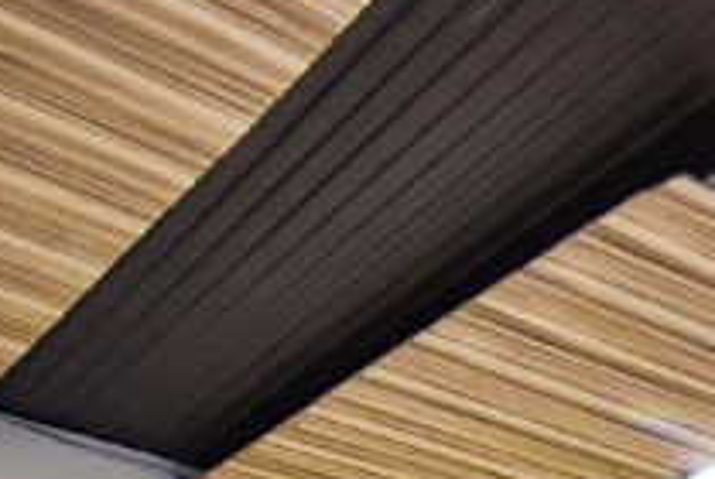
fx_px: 1750
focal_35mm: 88
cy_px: 1192
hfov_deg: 16.4
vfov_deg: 12.1
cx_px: 1500
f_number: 7.1
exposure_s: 1/50
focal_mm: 17
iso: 2000
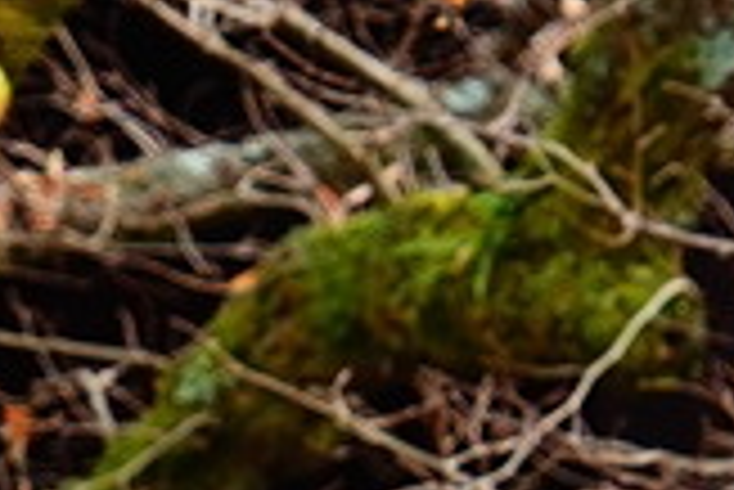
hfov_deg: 2.1
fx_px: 20407
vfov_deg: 1.4
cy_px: 1194
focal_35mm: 1000
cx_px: 1022
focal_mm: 136
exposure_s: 1/250
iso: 250
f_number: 5.6
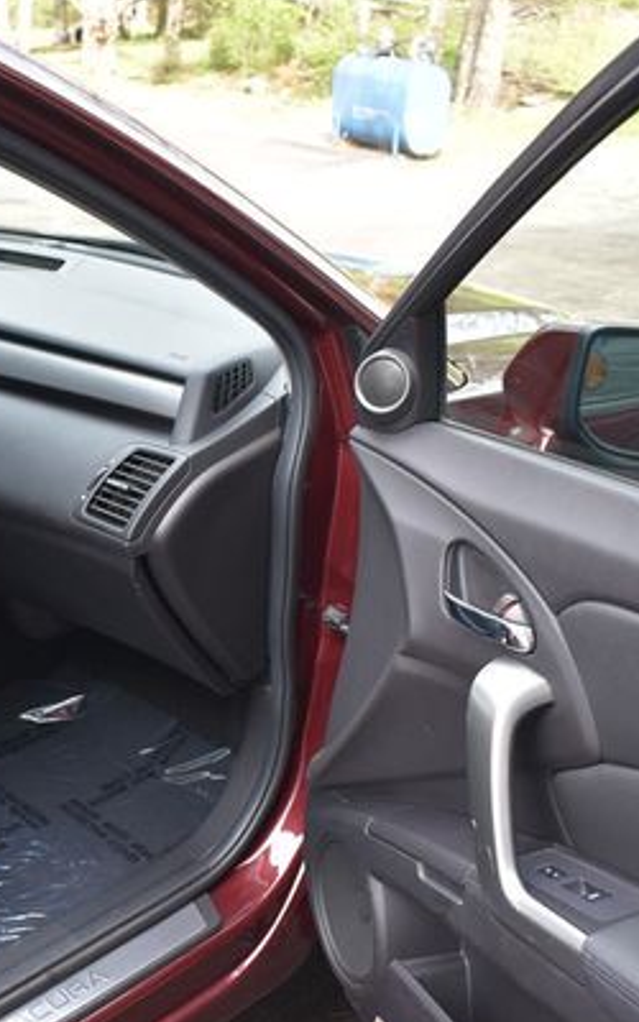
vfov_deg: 45.3
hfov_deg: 28.3
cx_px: 87
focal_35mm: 44
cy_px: 530
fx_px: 1226
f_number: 4.5
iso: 400
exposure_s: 1/250
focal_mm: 18
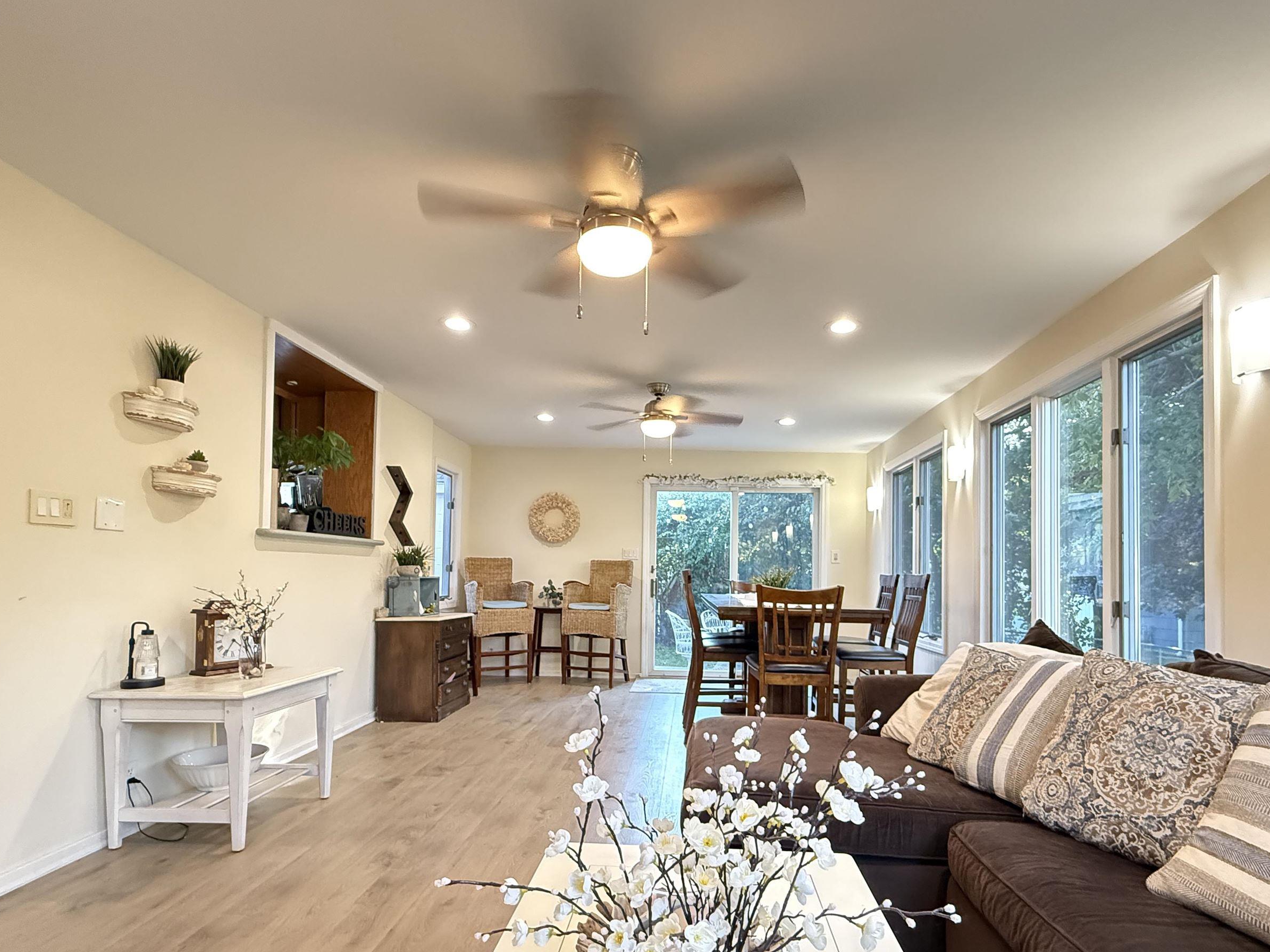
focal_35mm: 18
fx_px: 660
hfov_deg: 87.7
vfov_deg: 71.0
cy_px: 561
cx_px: 665
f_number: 2.2
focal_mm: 2.22
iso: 800
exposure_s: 1/60
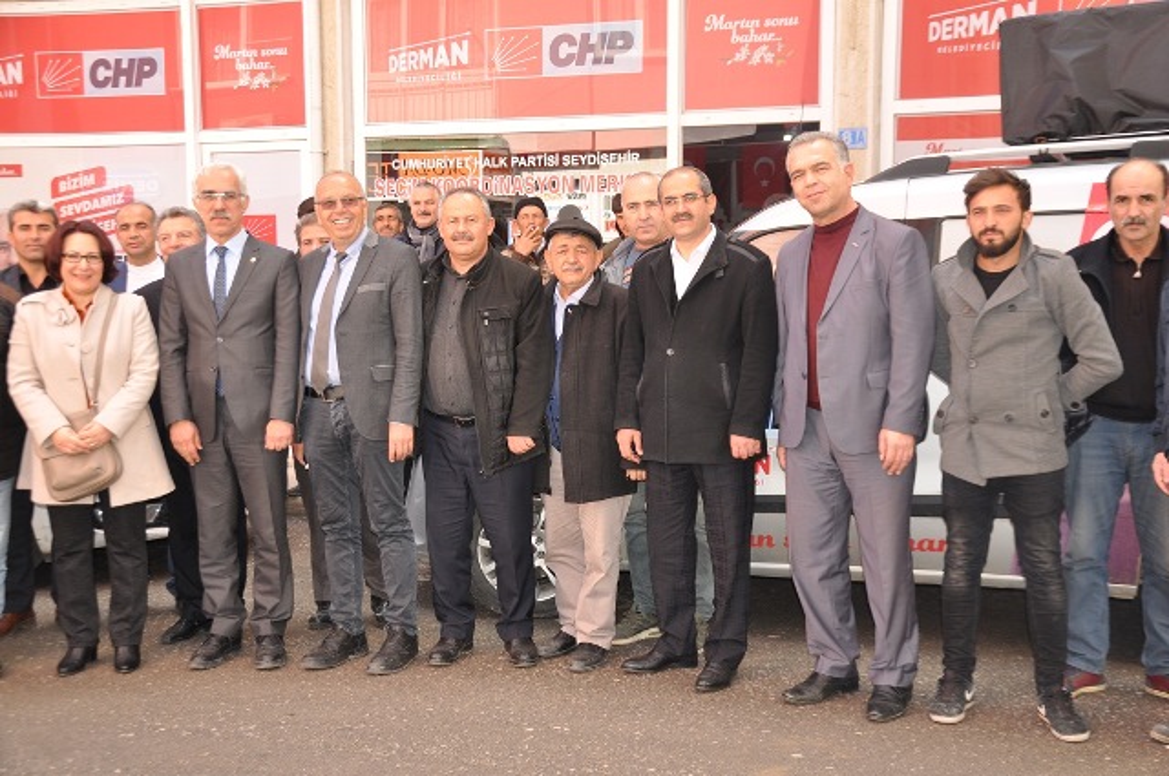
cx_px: 584
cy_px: 388
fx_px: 1459
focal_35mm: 45
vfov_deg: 29.8
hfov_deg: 43.7
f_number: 4.2
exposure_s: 1/200
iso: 320
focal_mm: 30
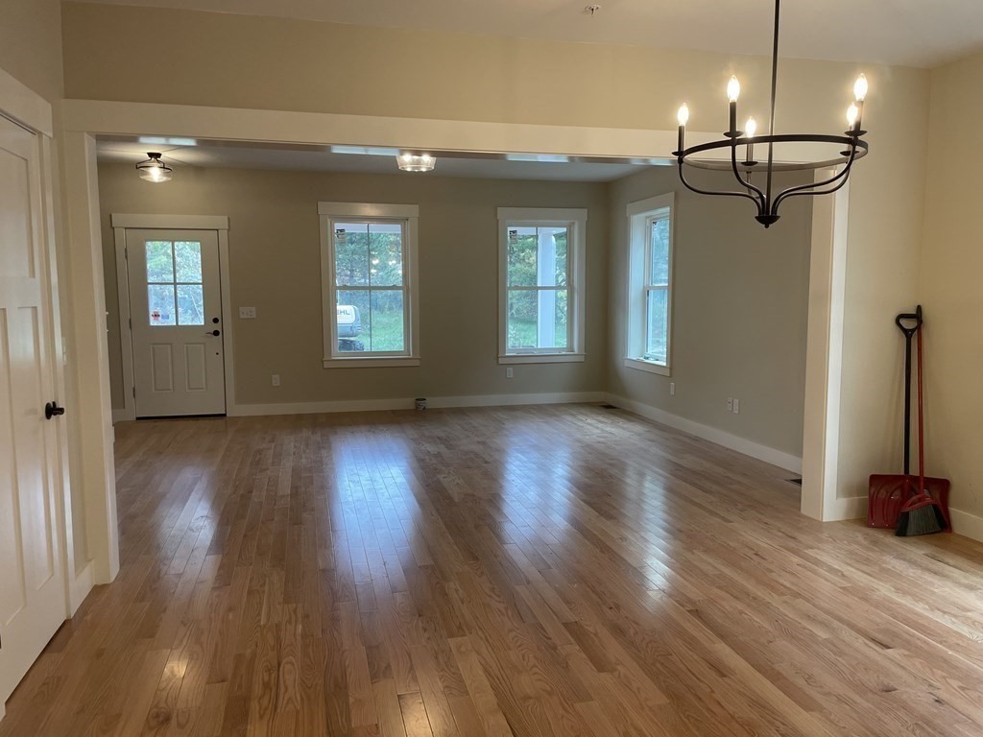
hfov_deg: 67.3
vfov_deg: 53.1
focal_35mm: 26
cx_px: 492
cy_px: 368
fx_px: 738
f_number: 1.6
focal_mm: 4.2
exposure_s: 1/120
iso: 125
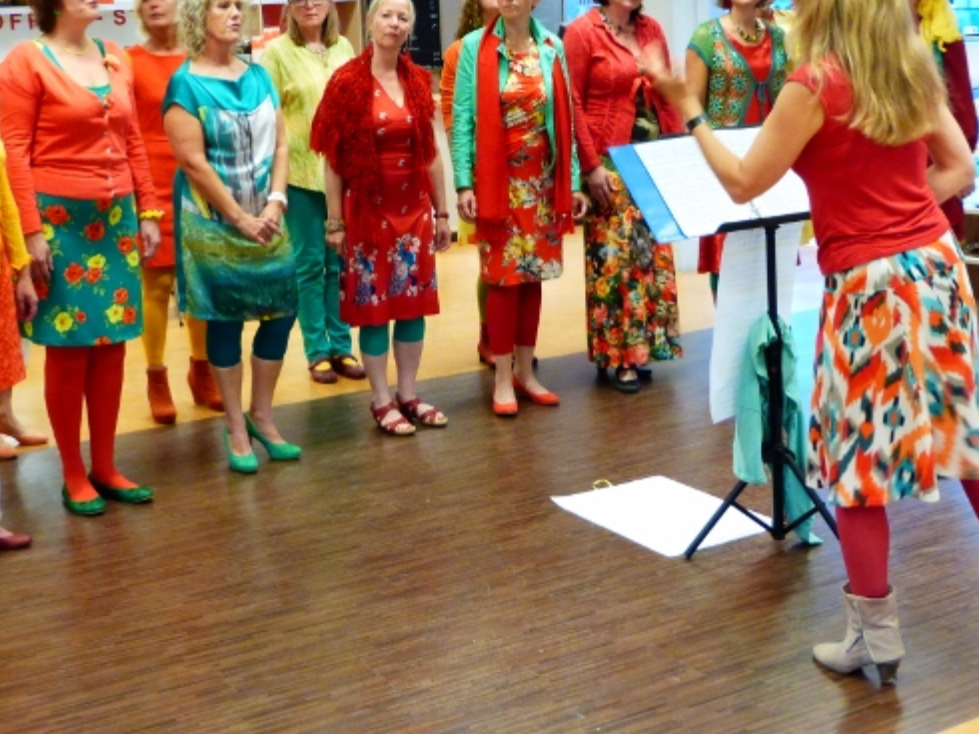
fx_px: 1413
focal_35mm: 50
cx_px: 412
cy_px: 228
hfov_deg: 38.1
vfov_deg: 28.8
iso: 400
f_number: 3.7
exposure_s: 1/13
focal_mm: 6.1
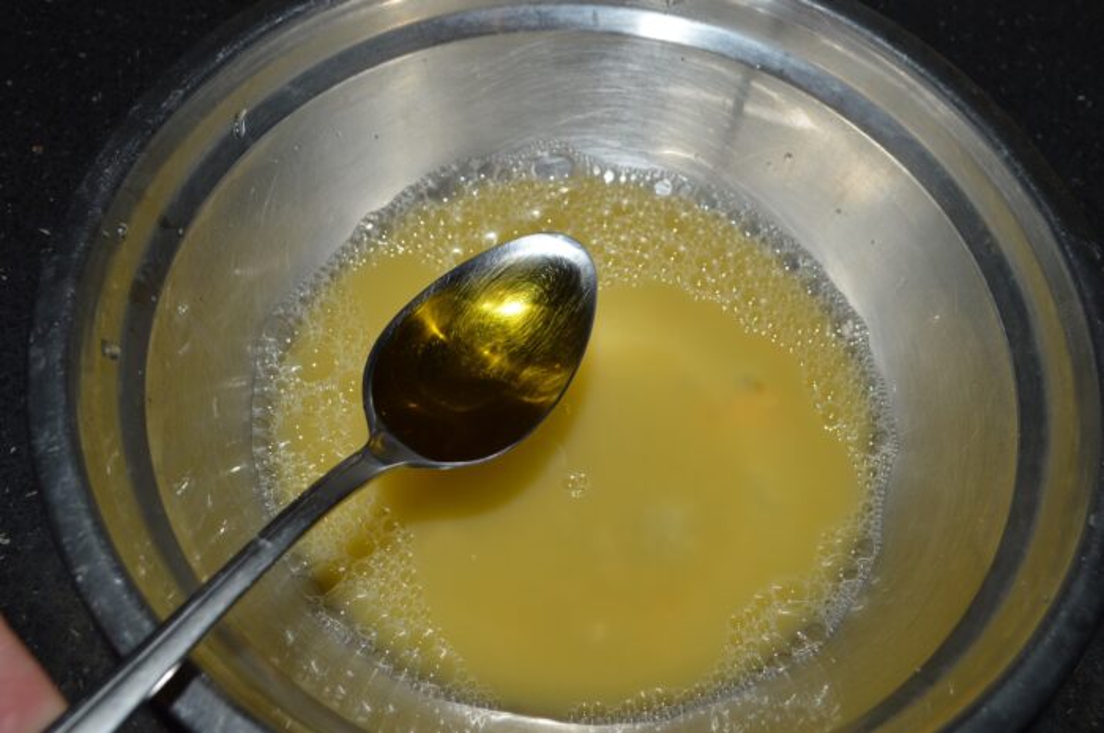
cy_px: 366
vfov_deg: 39.9
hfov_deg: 57.3
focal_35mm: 33
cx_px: 552
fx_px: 1011
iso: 100
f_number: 8
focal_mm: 22
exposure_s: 1/60
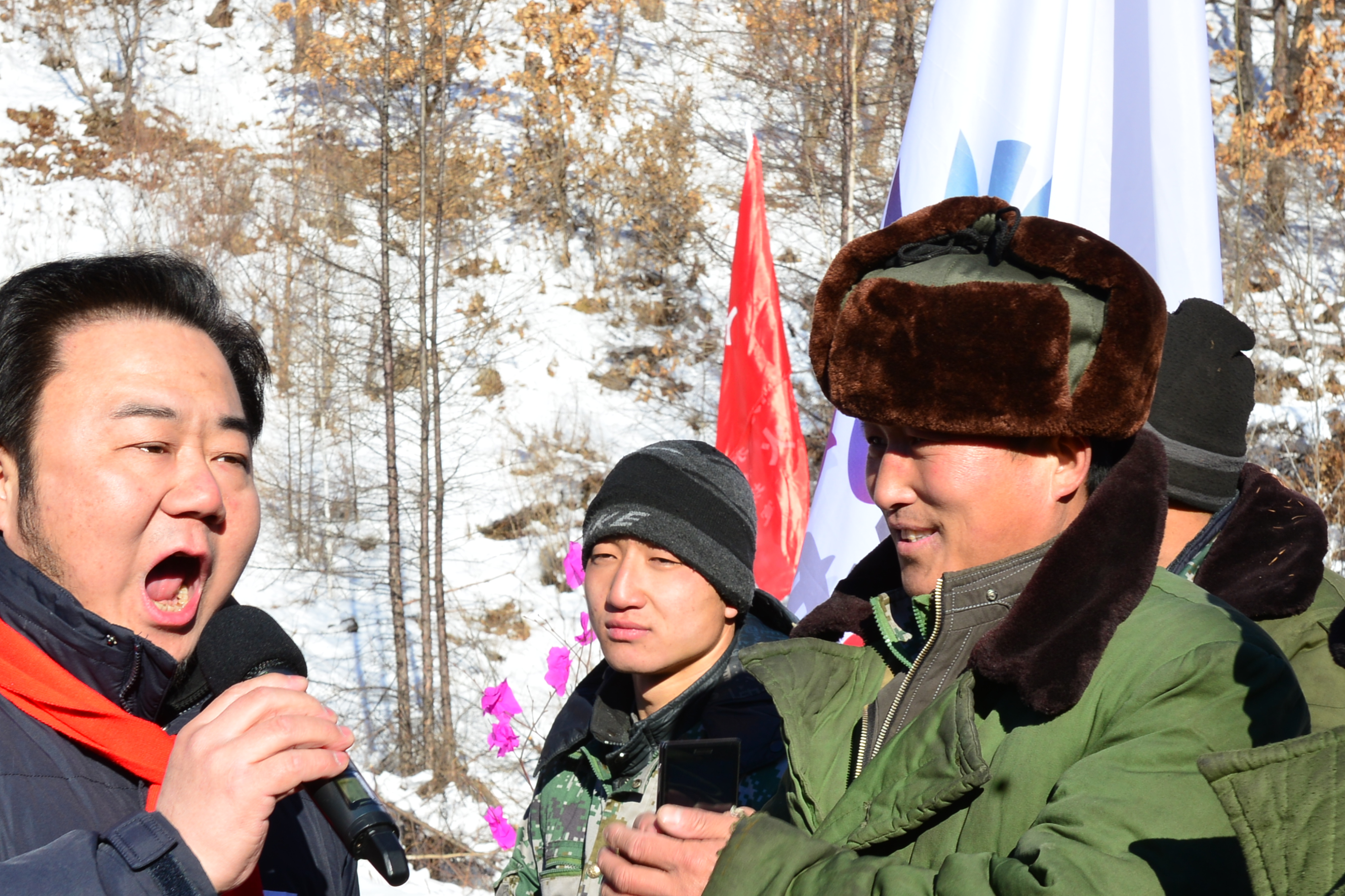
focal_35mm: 77
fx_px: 2877
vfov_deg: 17.5
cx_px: 540
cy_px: 735
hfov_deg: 26.3
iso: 200
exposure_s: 1/125
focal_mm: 38
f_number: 11
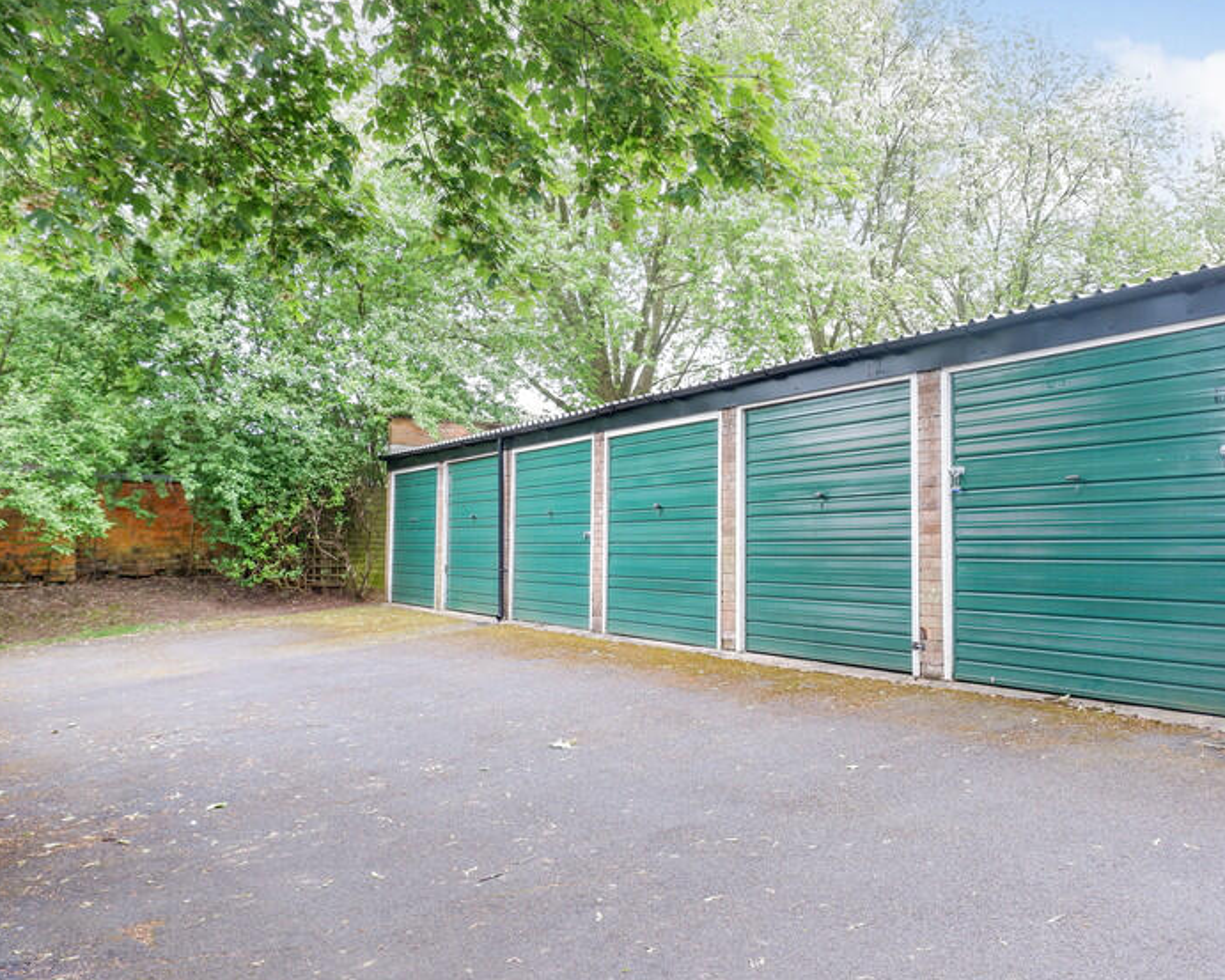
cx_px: 746
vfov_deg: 45.8
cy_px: 456
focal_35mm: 32
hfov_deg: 55.2
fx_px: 1160
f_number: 7.1
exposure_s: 1/25
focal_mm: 15
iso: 250
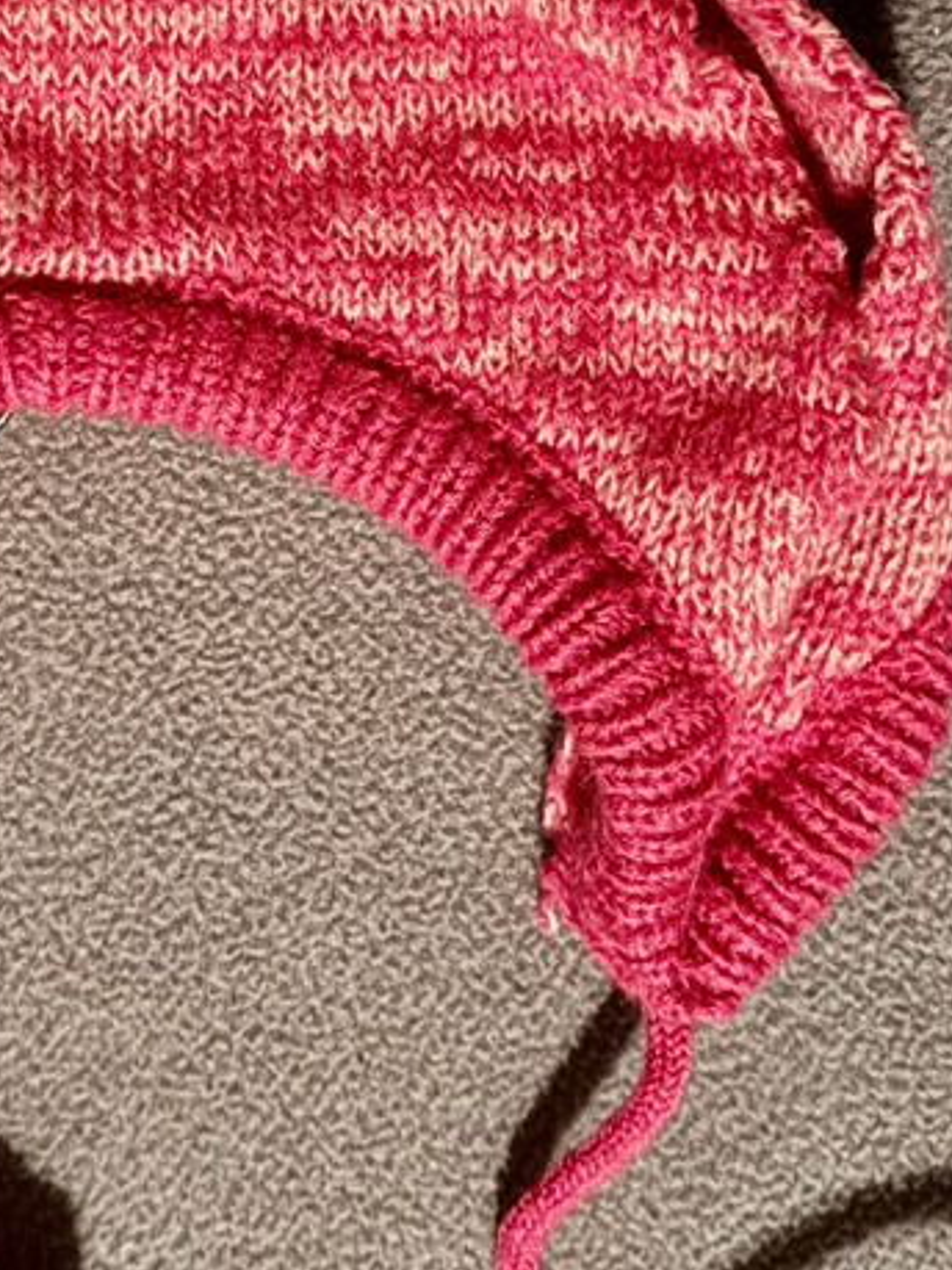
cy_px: 188
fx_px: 2495
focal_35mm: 68
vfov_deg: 27.8
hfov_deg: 21.5
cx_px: 318
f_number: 1.6
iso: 640
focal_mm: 5.96
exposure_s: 1/12
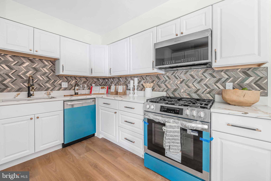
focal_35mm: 14
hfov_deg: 104.2
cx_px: 136
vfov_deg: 81.3
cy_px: 90
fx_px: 105
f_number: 9
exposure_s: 1/5
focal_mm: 14
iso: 250
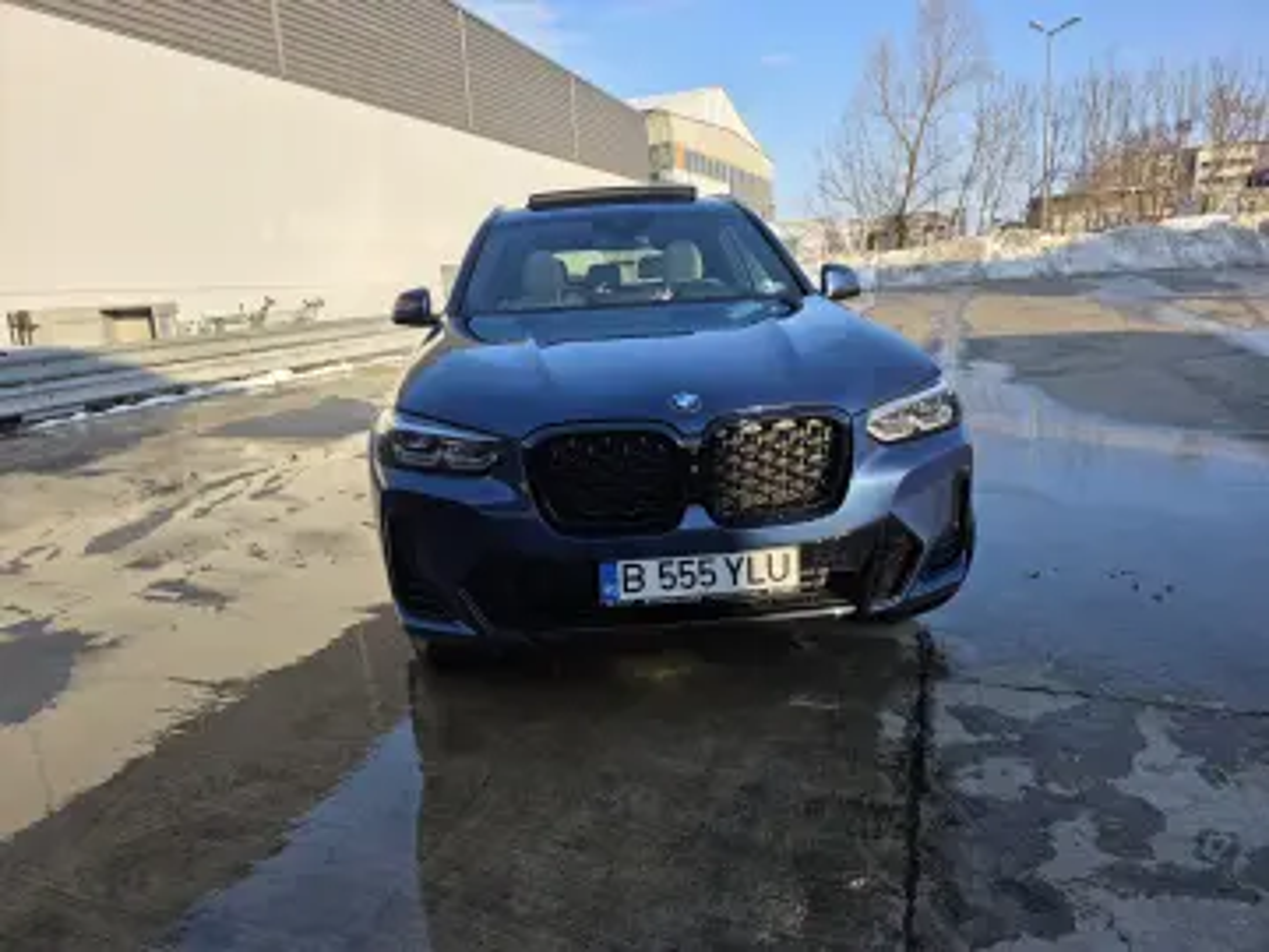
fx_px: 843
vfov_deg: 58.9
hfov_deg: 73.9
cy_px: 476
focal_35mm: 23
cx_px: 634
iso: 80
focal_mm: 6.3
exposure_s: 1/3436
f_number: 1.7
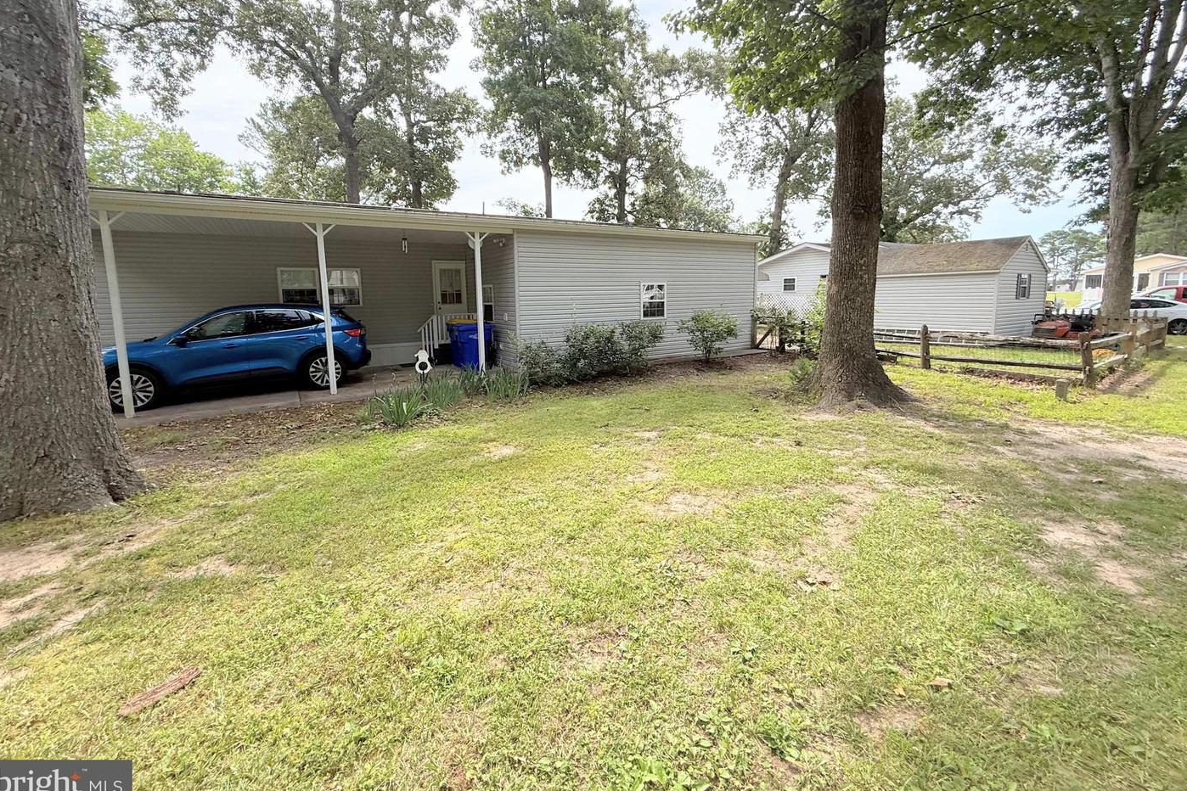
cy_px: 351
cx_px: 594
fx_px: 495
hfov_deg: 100.4
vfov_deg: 77.0
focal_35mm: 15
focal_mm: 2.22
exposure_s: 1/390
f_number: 2.2
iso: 64
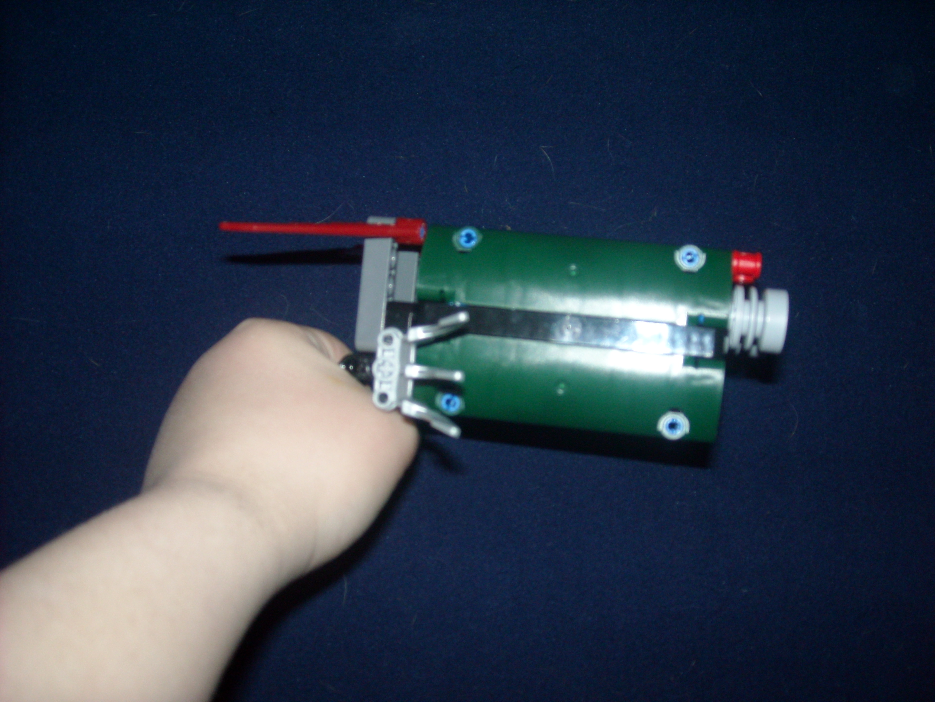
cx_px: 468
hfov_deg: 52.6
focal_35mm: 35
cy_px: 351
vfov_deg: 40.7
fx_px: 945
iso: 200
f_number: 2.8
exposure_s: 1/60
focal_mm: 5.7
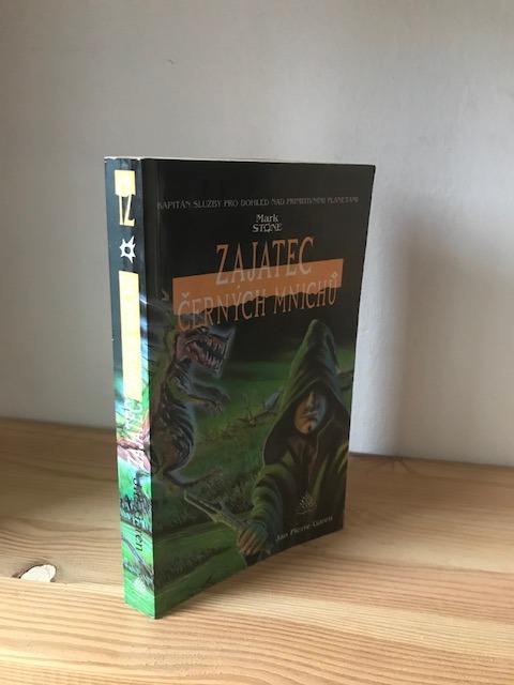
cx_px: 257
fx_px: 554
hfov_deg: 49.7
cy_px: 342
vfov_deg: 63.4
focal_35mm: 28
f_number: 1.8
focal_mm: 3.99
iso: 100
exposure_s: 1/17
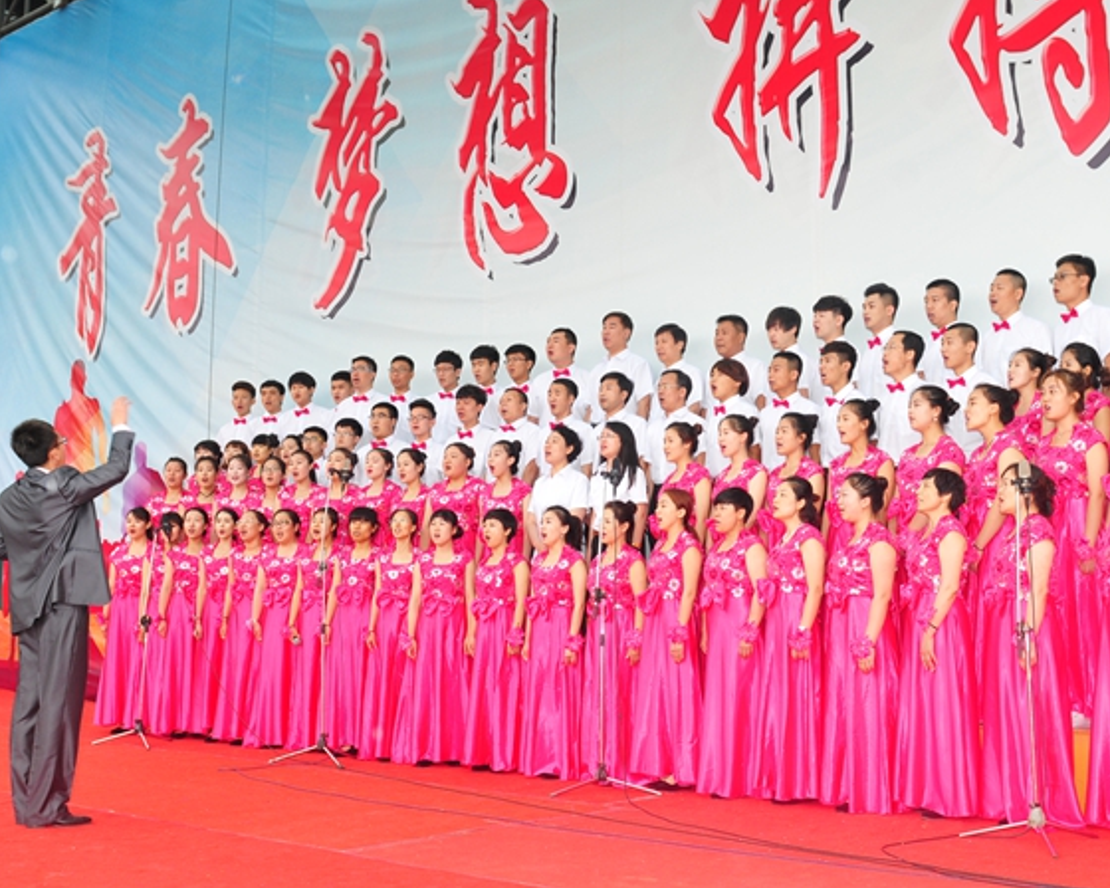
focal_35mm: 41
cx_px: 603
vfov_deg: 36.5
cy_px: 444
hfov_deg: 44.7
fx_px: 1347
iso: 360
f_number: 5.6
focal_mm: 24
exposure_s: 1/100
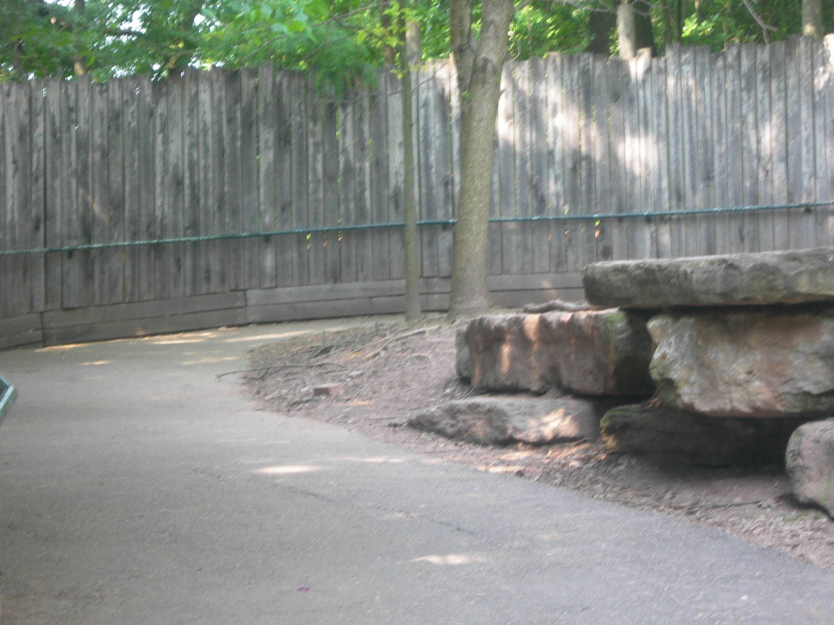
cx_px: 417
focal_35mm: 114
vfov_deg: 13.0
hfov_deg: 17.3
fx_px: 2747
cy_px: 312
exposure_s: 1/16.5
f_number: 4.9
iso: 61
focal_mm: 23.4
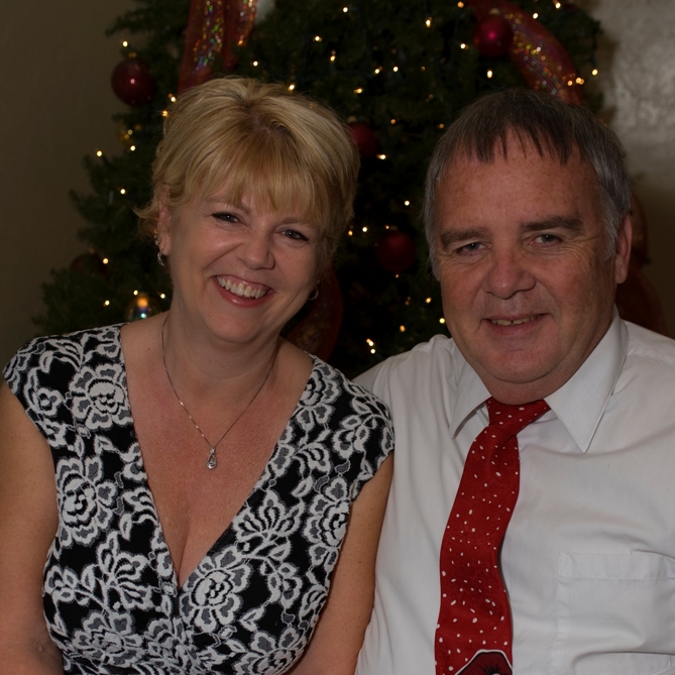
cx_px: 336
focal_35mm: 52
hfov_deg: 32.8
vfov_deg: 32.3
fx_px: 1147
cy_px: 489
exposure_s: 1/60
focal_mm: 40
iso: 200
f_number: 5
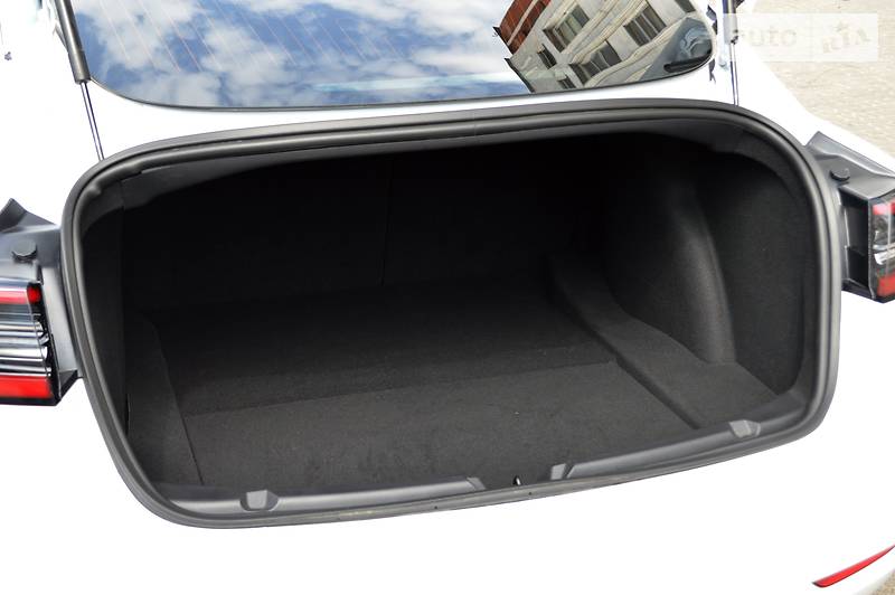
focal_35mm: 54
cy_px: 298
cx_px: 448
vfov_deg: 25.0
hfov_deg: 36.9
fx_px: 1341
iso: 220
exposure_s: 1/125
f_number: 5.6
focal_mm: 36
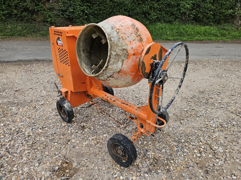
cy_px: 90
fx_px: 160
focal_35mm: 23
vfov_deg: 58.9
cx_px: 120
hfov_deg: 73.9
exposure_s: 1/484
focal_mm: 5.4
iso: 25
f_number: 1.8
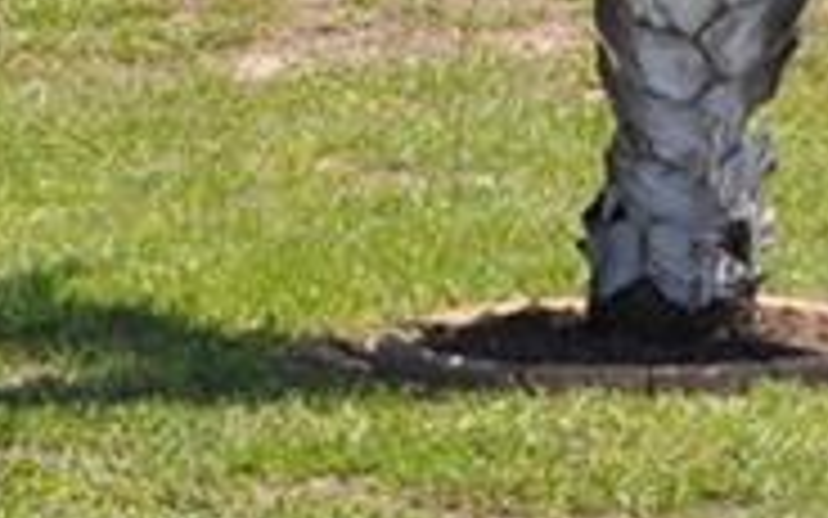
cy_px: -894
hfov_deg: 7.9
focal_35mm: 264
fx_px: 5954
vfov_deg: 4.8
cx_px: 688
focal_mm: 31
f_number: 9
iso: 200
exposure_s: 1/320
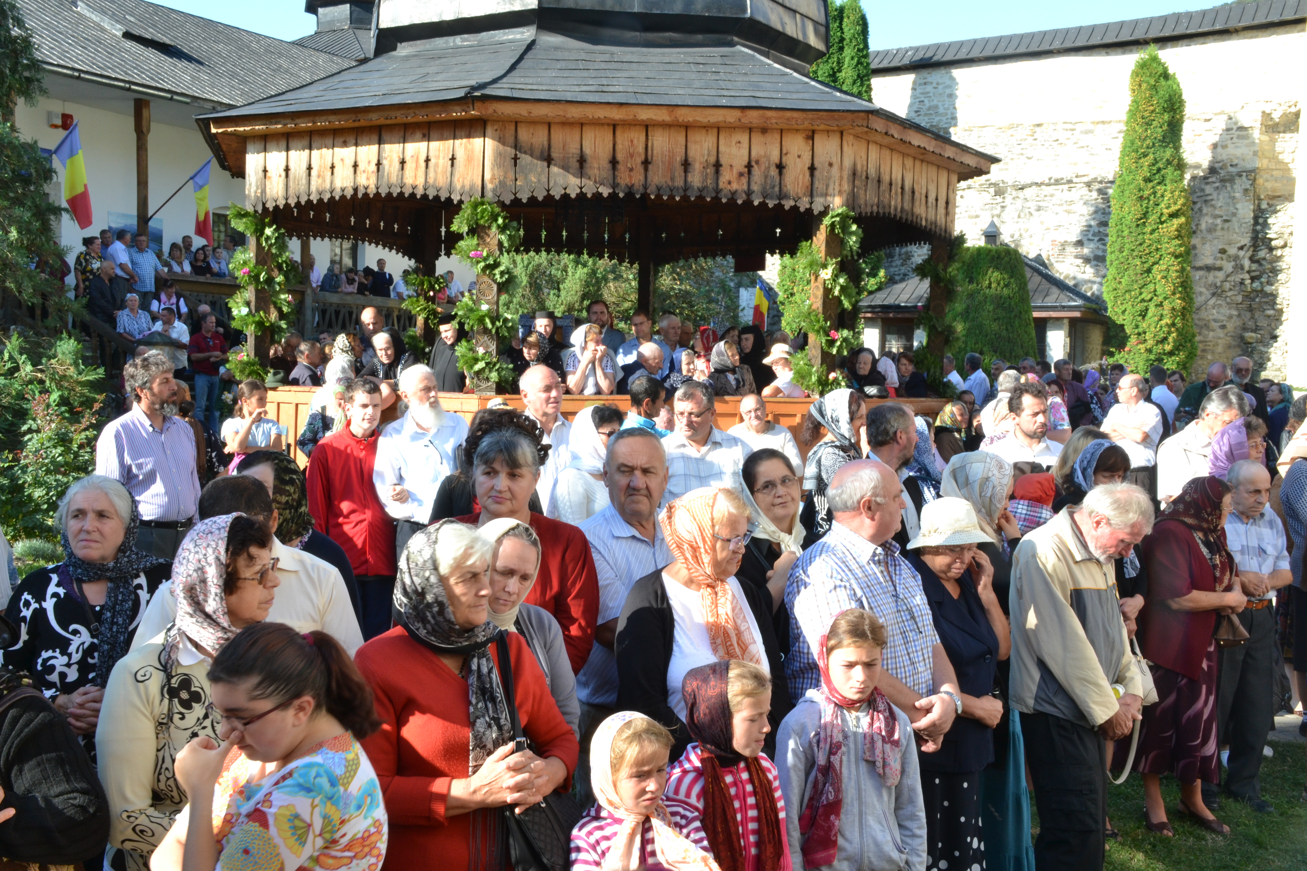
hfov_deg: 47.9
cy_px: 436
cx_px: 654
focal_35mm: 40
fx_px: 1470
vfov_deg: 33.0
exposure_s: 1/40
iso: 400
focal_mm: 27
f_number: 18
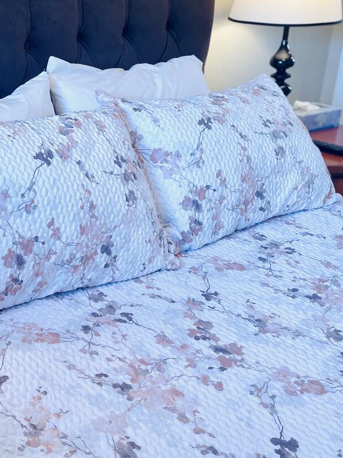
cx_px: -21
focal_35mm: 46
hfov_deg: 28.9
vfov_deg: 40.9
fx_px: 608
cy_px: 163
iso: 64
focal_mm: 5.1
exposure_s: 1/60
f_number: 1.6
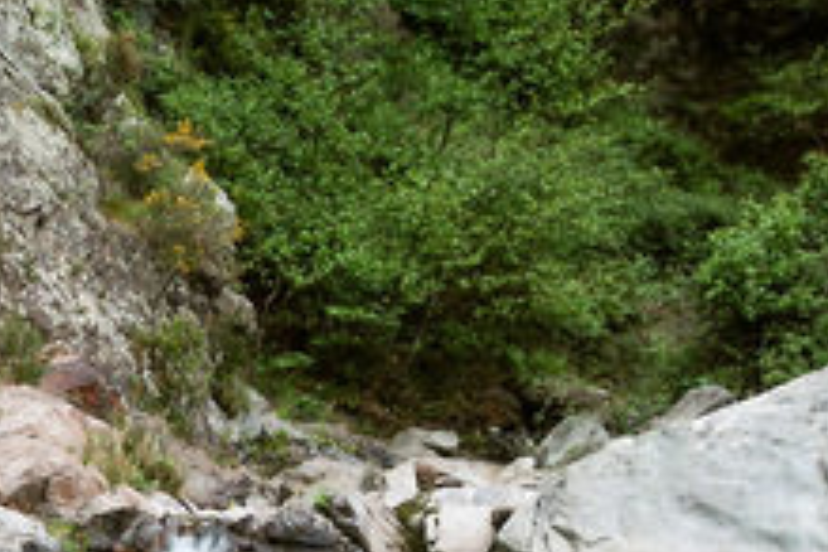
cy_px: 679
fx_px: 1771
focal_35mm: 77
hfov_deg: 23.2
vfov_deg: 16.9
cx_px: -265
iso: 1000
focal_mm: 3.79
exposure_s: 14.5
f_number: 2
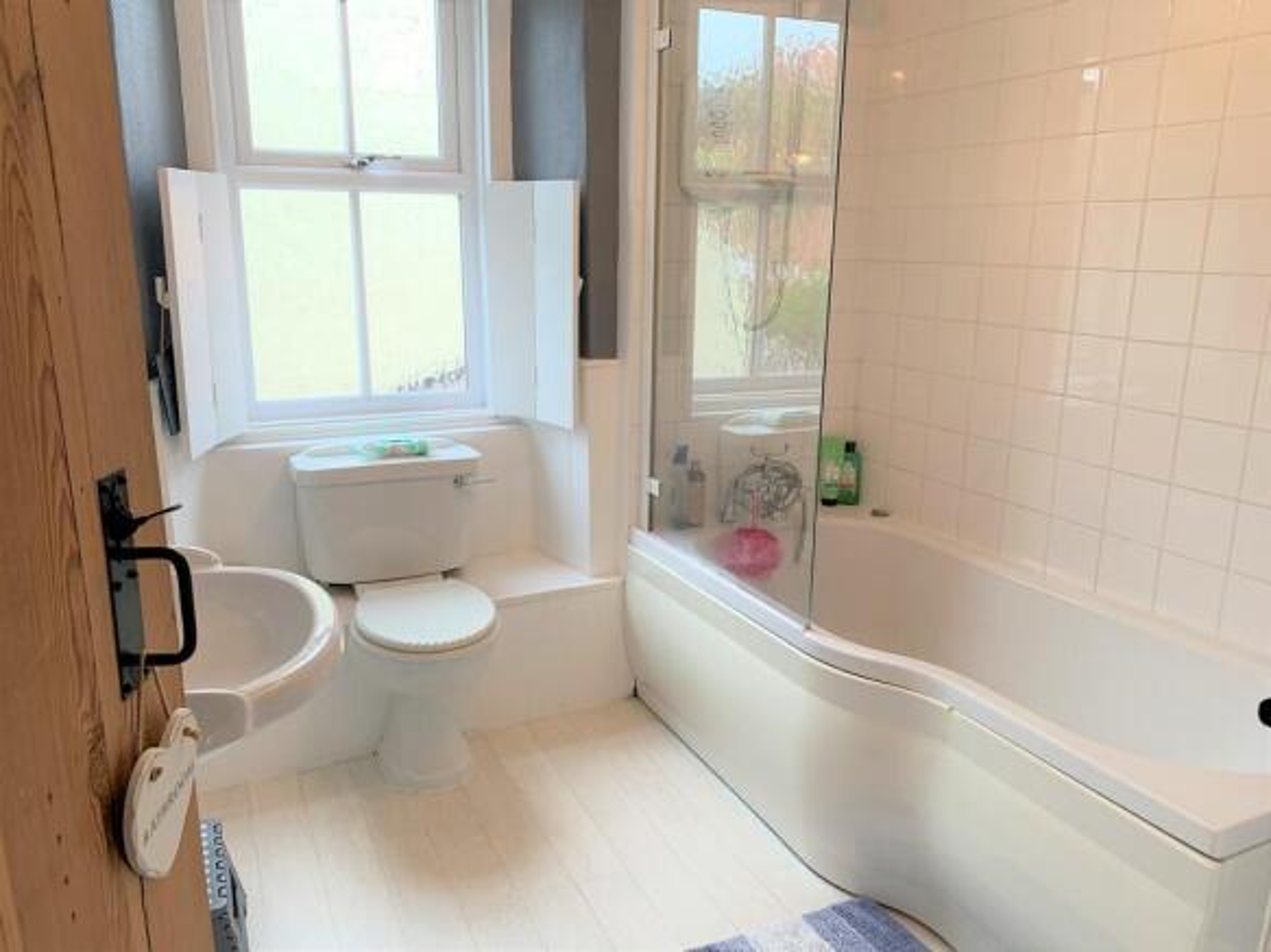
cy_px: 476
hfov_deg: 67.3
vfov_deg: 53.0
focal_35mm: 26
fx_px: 954
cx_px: 636
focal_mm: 4.25
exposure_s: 1/100
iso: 80
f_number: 1.8
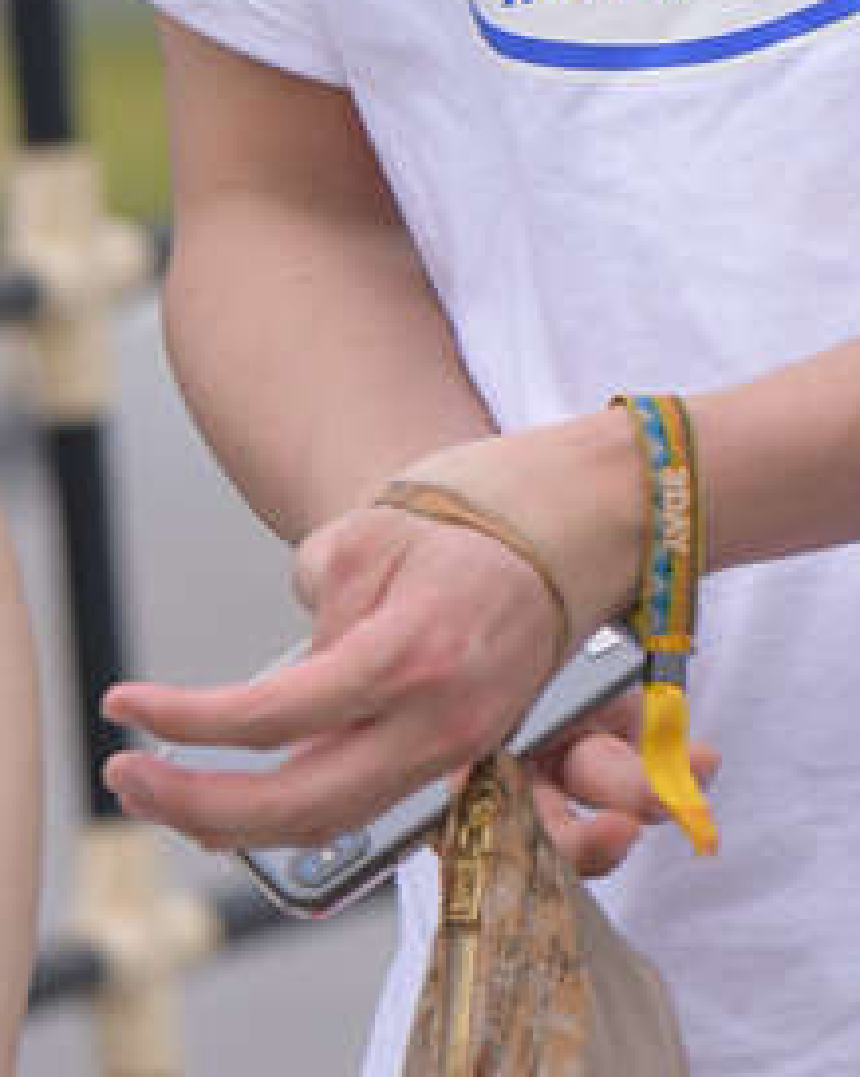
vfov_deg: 1.6
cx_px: -667
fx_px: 39432
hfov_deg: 1.2
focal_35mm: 1238
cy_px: 1093
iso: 180
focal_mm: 200
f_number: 4
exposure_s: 1/1000
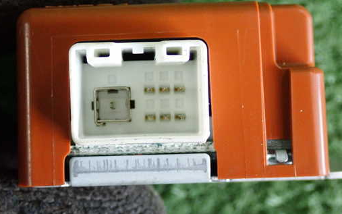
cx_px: 161
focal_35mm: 84
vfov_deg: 15.5
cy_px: 88
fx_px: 783
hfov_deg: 24.6
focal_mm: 11.88
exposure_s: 1/125
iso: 1000
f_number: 3.8
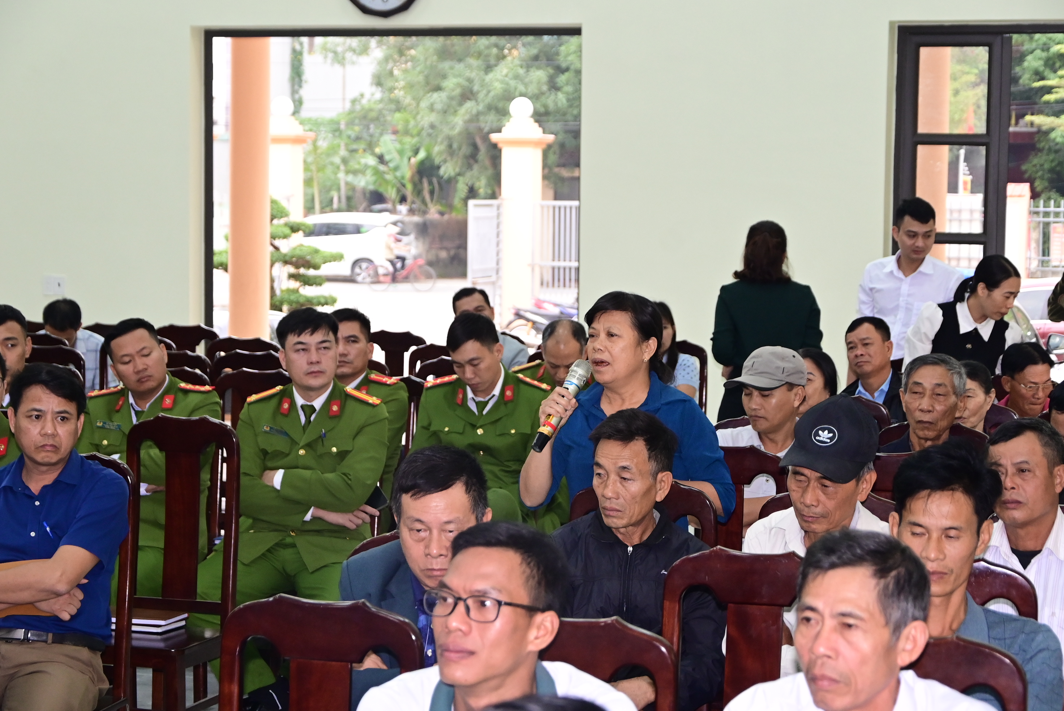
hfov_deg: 23.4
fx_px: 2573
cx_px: 532
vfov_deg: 15.7
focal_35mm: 87
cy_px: 356
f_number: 5
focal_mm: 58
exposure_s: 1/200
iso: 2000
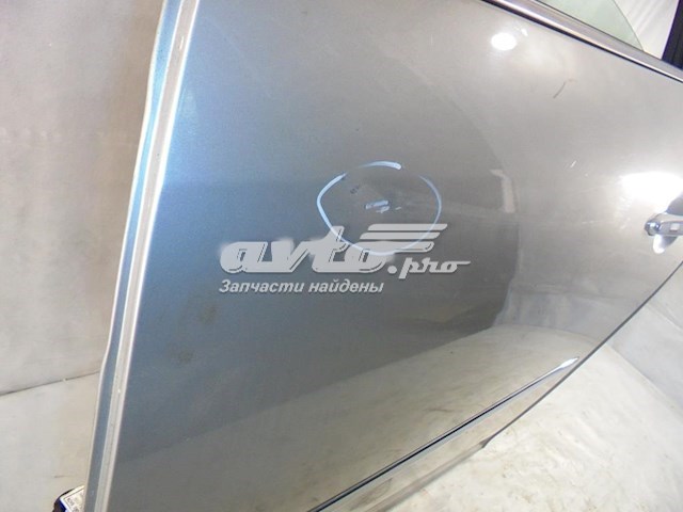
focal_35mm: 26
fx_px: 513
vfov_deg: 53.1
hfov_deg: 67.3
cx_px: 342
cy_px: 256
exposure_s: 1/30
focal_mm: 4.6
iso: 400
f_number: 3.5
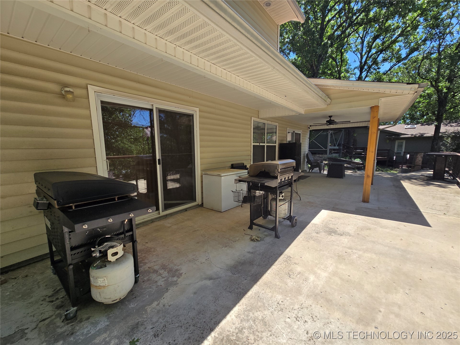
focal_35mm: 13
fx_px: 173
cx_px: 230
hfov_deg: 106.2
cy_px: 172
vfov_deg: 89.9
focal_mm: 2.2
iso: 50
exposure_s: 1/1245
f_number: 2.2
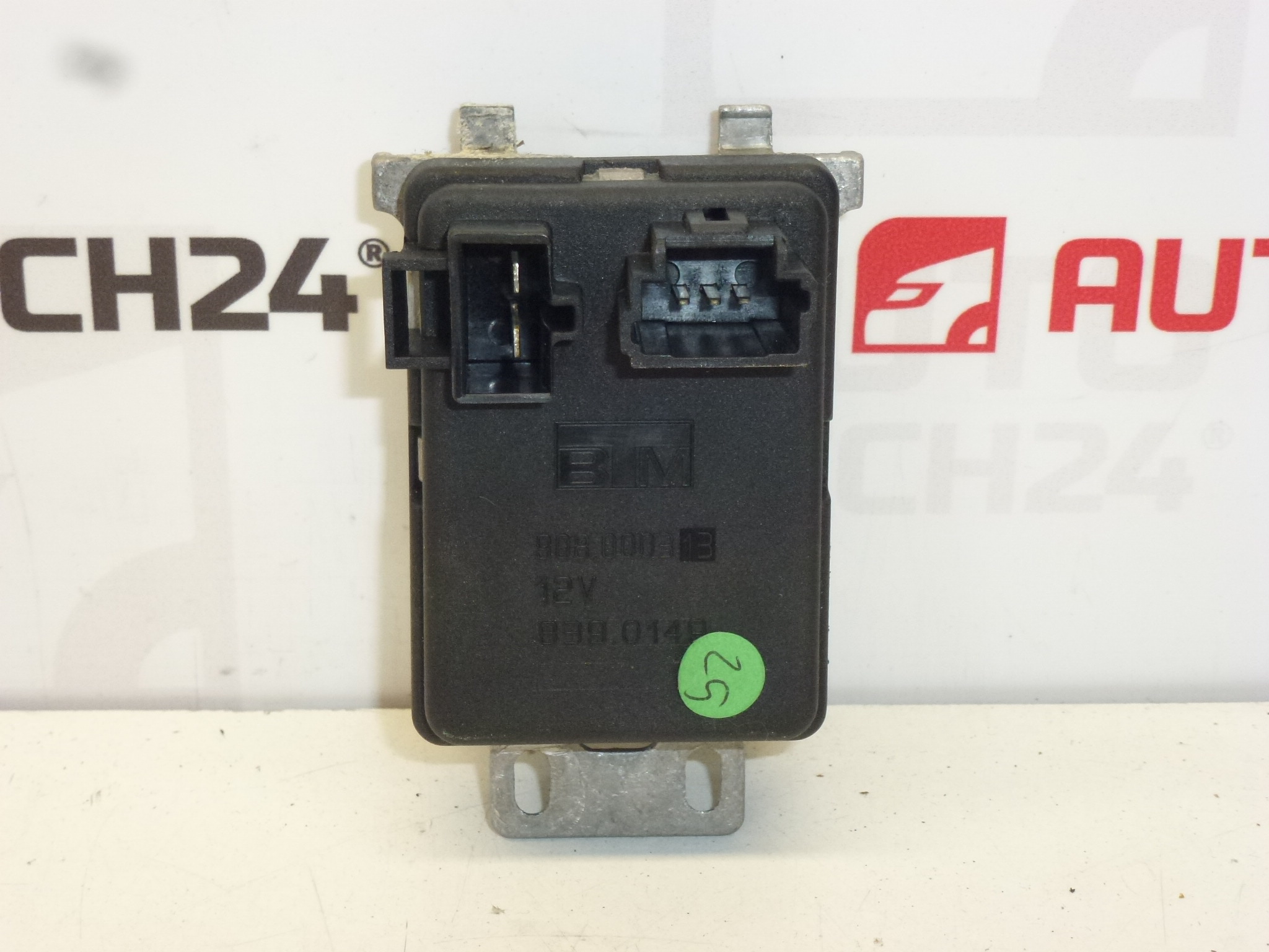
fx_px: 2383
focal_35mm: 65
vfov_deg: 22.6
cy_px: 476
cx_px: 634
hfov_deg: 29.8
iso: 400
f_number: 4.6
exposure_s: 1/125
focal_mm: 11.7
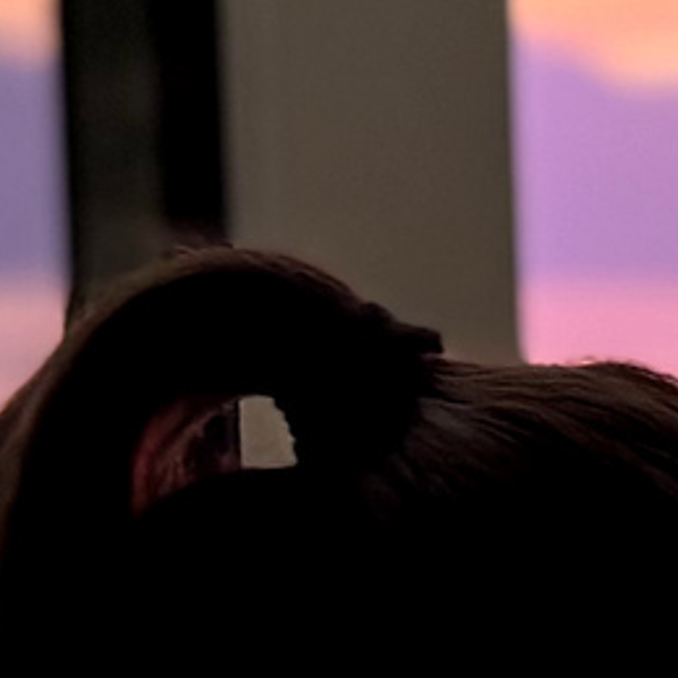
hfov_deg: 5.2
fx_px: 7246
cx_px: 1490
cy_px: 1547
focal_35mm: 327
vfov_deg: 5.2
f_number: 1.78
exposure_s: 1/50
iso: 125
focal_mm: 6.86
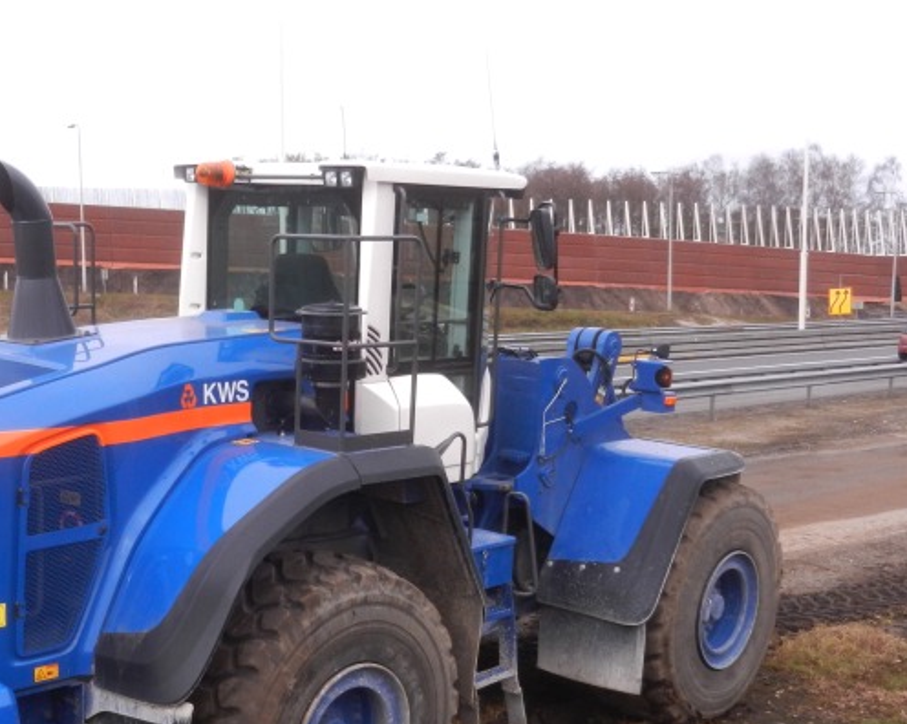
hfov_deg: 35.5
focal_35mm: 52
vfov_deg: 28.9
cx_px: 278
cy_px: 472
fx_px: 1395
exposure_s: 1/400
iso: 160
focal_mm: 5.9
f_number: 3.8
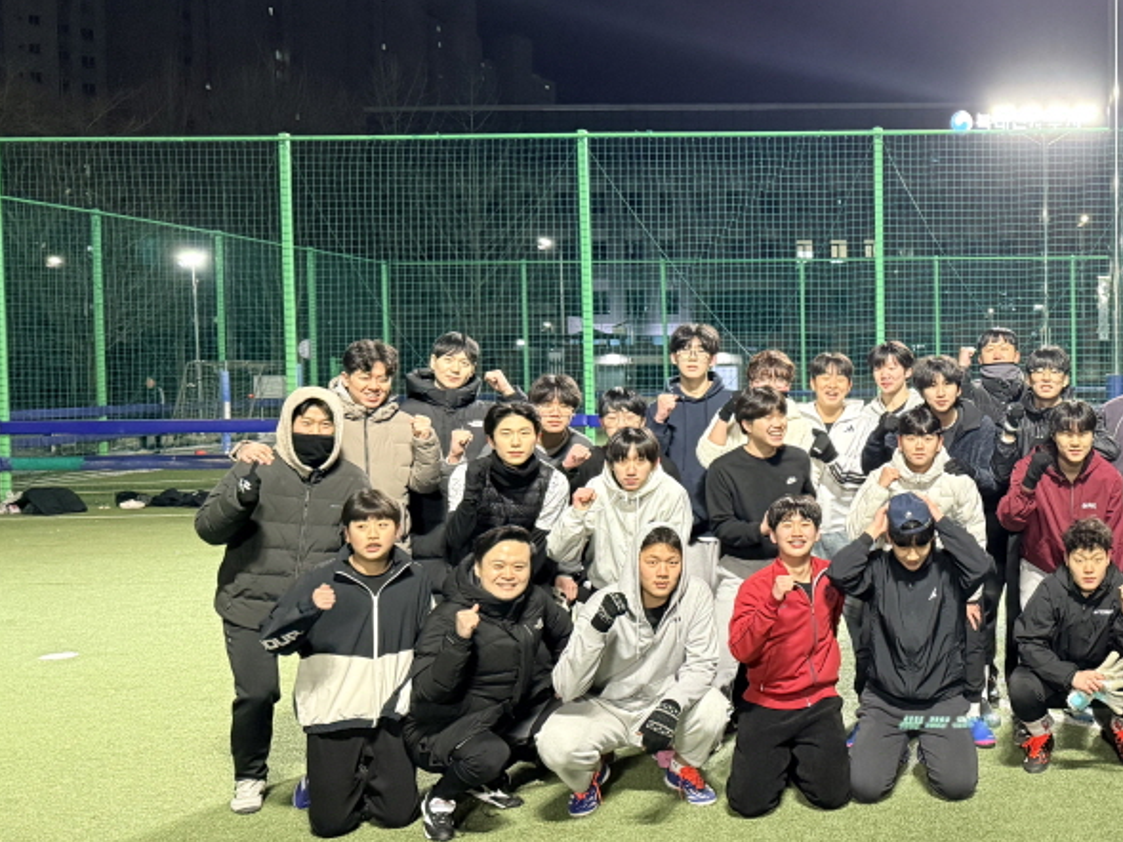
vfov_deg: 33.6
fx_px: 1395
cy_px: 410
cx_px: 1001
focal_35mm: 43
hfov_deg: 40.7
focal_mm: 6.76
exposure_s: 1/60
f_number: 1.78
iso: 500
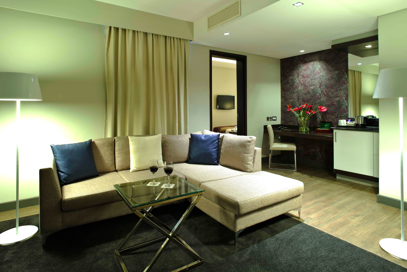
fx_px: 441
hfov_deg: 49.6
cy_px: 136
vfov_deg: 34.2
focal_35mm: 39
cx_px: 204
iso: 100
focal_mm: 26
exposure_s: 1/200
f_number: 7.1
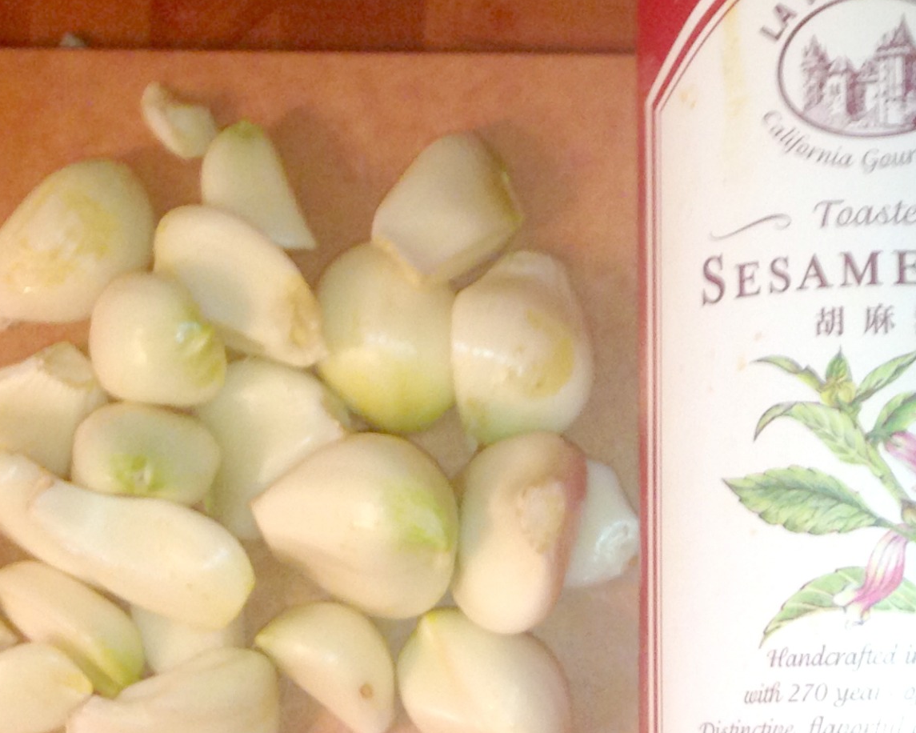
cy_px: 599
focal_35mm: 88
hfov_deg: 21.4
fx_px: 2386
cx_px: 785
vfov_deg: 17.3
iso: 100
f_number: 2.4
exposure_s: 1/20
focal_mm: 4.12
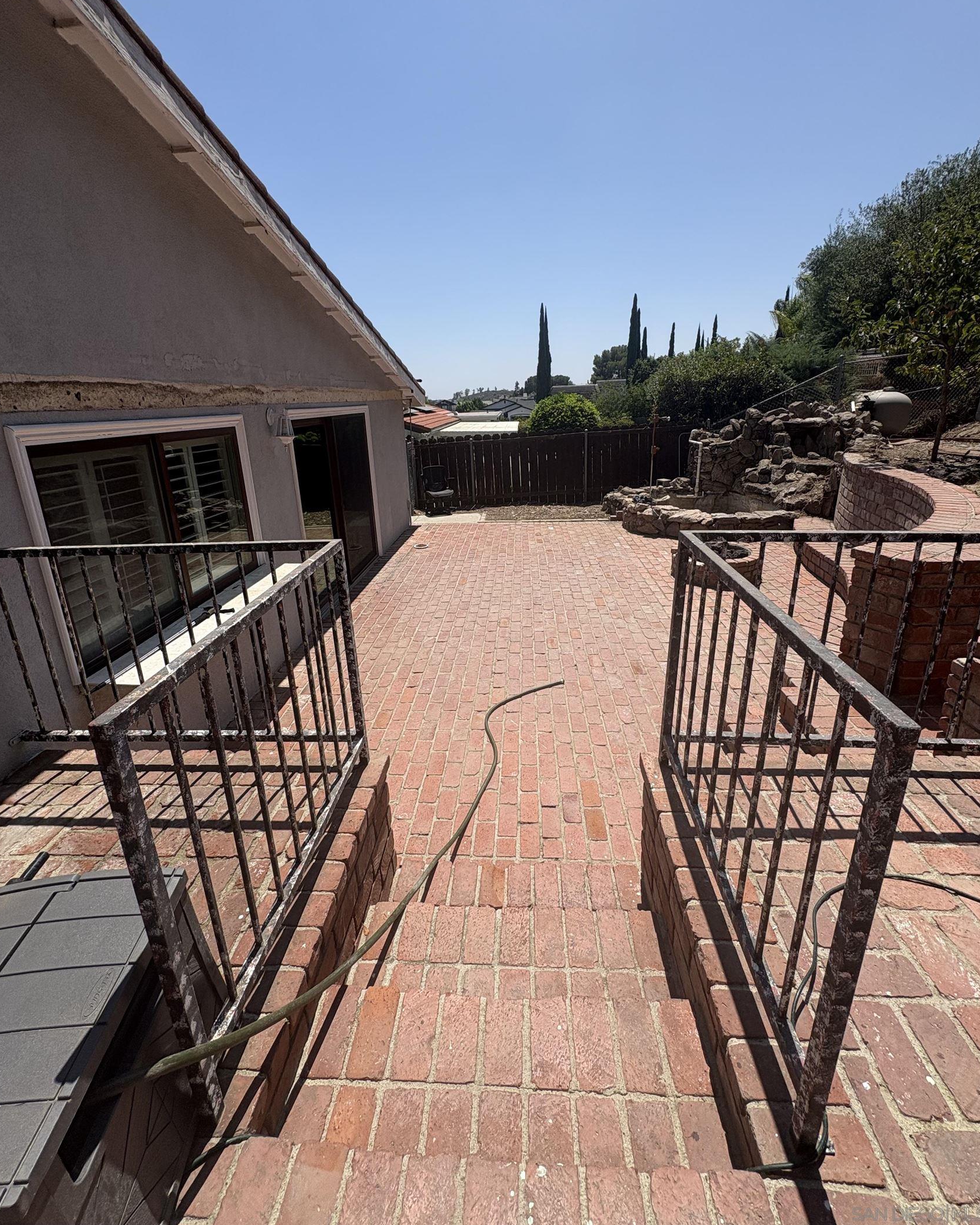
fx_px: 544
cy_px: 554
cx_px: 488
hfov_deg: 84.0
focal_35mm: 15
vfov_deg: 96.5
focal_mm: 2.22
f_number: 2.2
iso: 50
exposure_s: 1/2985
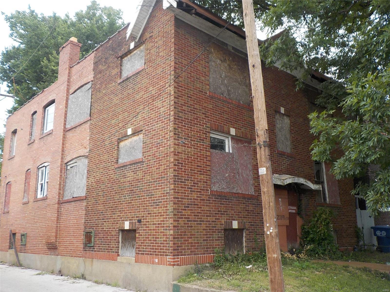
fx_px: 338
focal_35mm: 30
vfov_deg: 46.8
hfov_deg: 60.0
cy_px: 146
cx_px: 195
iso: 125
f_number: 3.3
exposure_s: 1/250
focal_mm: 4.1
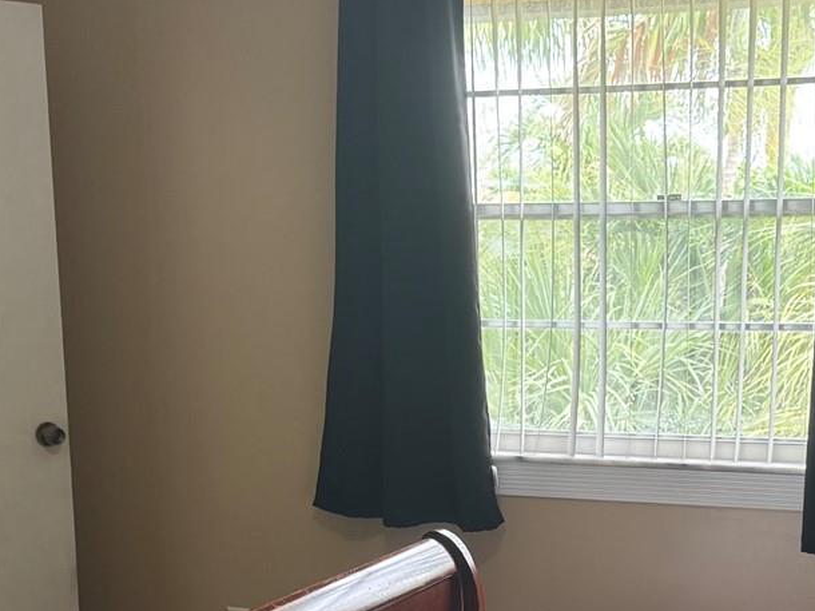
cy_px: 520
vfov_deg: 22.8
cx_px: 572
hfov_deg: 30.4
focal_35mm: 63
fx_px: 1483
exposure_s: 1/120
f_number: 1.78
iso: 160
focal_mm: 6.76
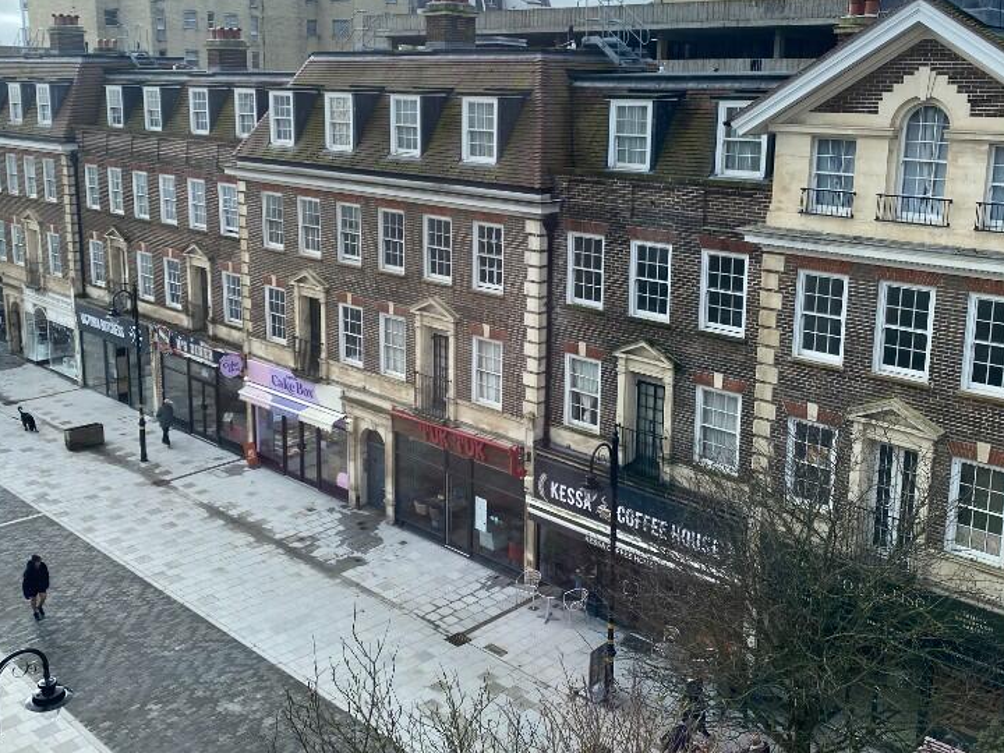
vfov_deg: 38.5
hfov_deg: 50.1
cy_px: 308
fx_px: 1073
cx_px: 508
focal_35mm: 37
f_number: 1.8
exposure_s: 1/1124
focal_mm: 4.25
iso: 32
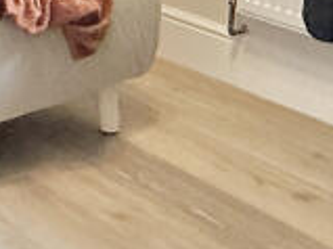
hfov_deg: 21.7
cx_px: 98
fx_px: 865
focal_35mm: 90
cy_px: -280
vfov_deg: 13.5
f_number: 2.2
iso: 400
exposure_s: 1/100
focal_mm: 2.22
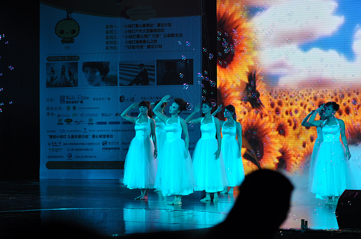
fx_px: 1051
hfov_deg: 19.5
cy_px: 120
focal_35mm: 105
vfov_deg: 13.0
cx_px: 180
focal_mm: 70
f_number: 2.8
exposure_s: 1/100
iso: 400
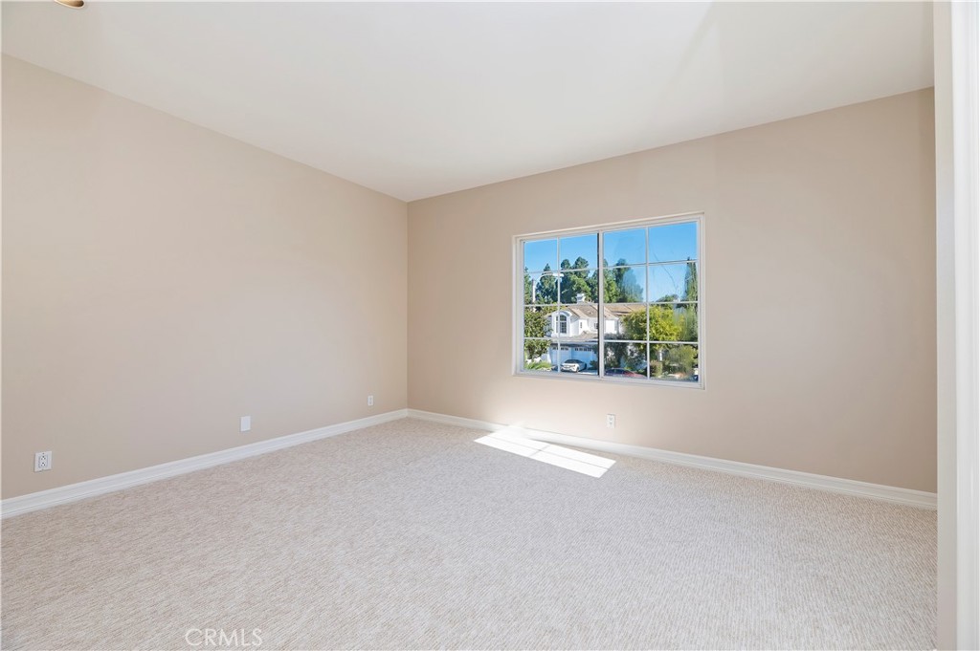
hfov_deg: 104.3
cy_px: 326
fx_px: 381
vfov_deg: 81.1
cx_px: 490
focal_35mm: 14
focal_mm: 14
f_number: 10
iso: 400
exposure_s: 1/200
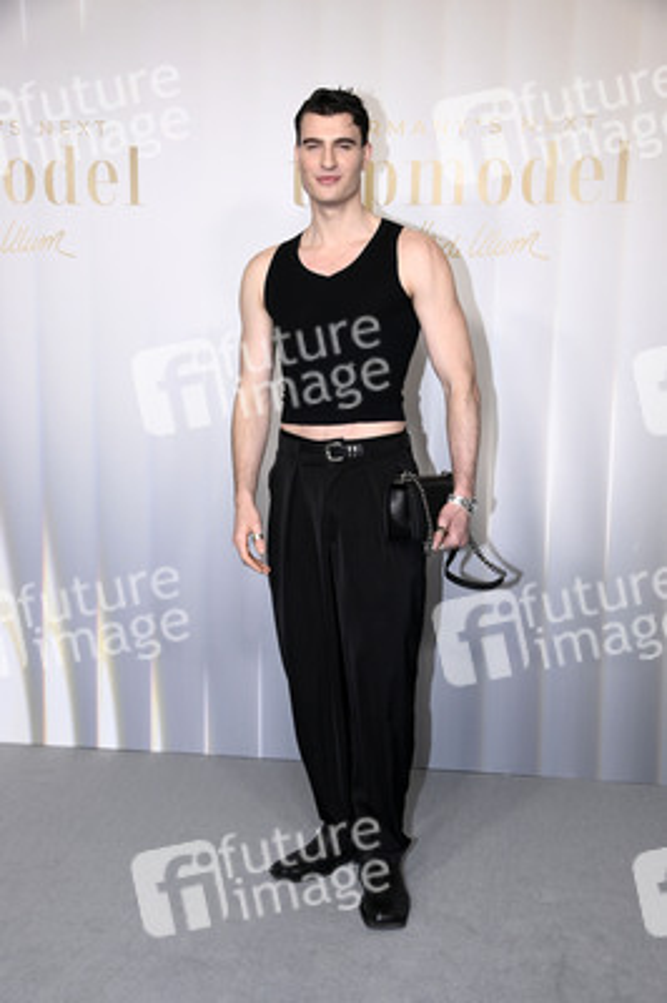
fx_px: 1225
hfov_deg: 30.5
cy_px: 502
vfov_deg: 44.5
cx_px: 334
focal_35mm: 44
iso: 1000
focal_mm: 44
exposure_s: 1/250
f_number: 5.6
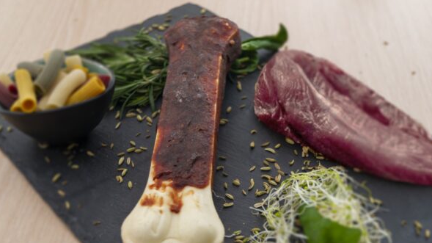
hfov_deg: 42.9
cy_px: 141
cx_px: 216
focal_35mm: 48
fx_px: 550
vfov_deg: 24.9
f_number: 4.5
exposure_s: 1/200
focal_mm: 30
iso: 200
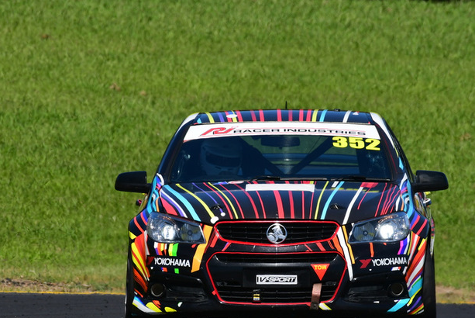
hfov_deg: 2.1
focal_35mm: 978
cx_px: 256
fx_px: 12916
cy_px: 187
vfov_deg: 1.4
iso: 320
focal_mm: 500
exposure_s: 1/640
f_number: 11
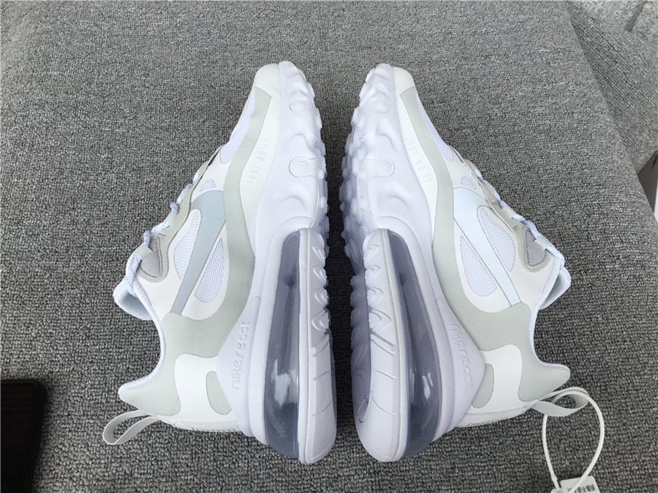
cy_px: 246
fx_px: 589
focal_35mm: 31
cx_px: 329
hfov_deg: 58.4
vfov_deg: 45.4
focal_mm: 3.3
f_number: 2.4
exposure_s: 1/258
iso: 25
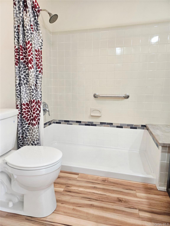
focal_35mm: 23
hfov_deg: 58.9
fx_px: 151
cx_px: 85
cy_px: 113
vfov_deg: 73.9
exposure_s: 1/120
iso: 320
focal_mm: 5.4
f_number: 1.8
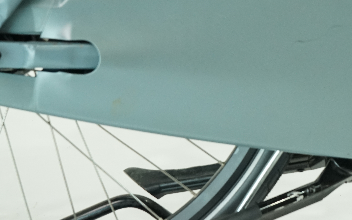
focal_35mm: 83
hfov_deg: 24.5
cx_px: 282
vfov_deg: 15.7
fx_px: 796
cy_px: 54
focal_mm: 38
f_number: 6.3
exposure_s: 1/200
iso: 2500
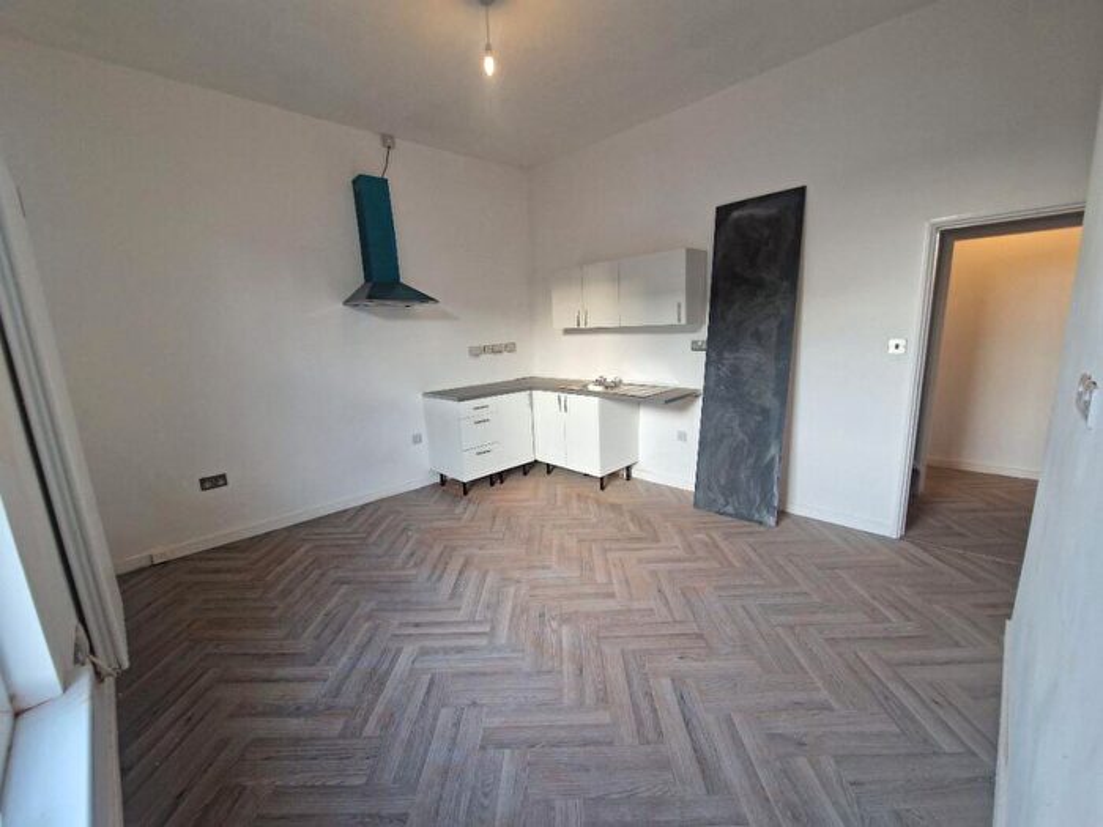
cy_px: 414
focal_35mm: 13
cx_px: 552
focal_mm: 2.2
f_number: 2.2
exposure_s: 1/50
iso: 125
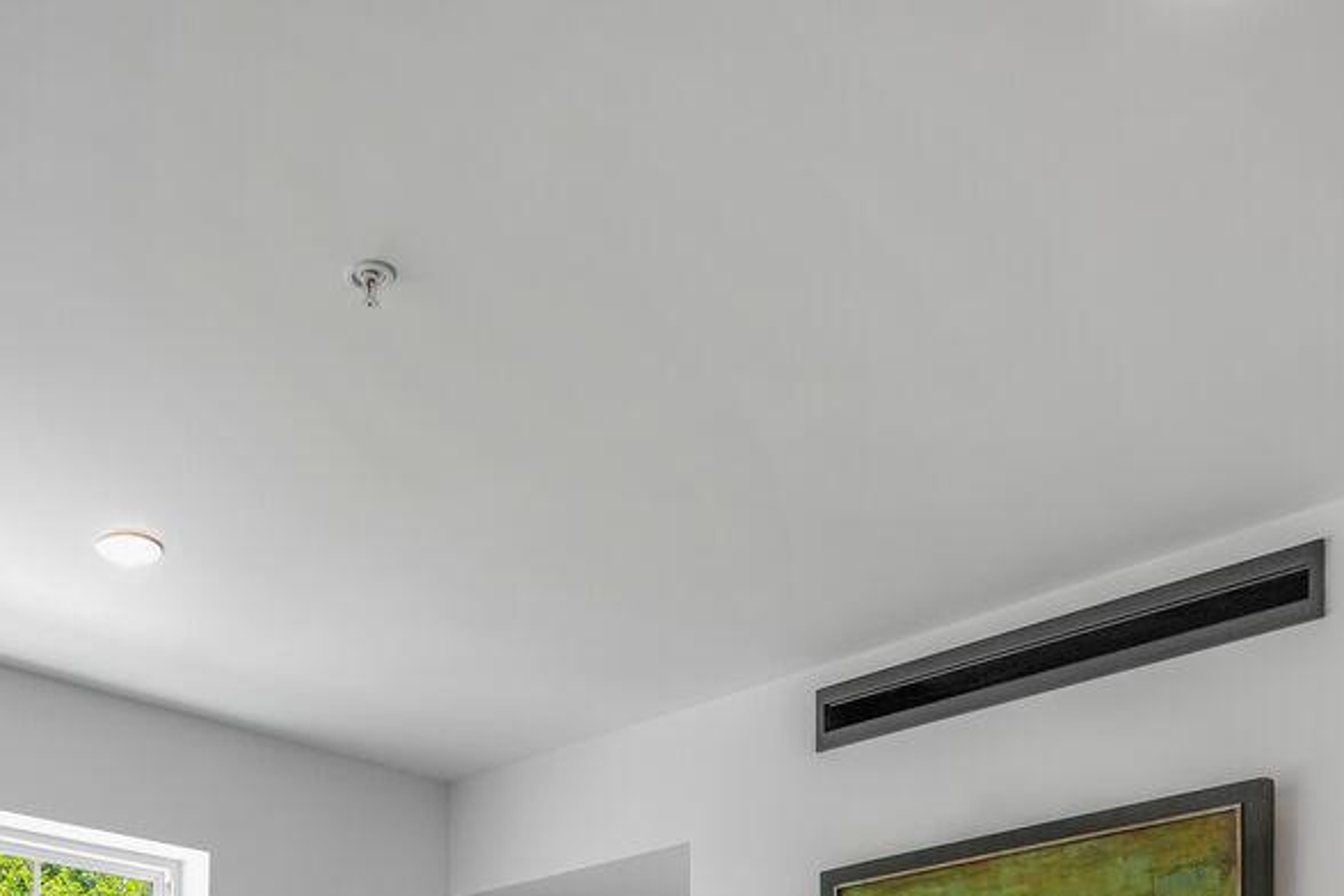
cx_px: 402
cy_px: 1278
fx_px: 1809
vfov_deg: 23.3
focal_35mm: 48
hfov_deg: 40.0
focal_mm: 16.5
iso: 200
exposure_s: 1/25
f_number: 8
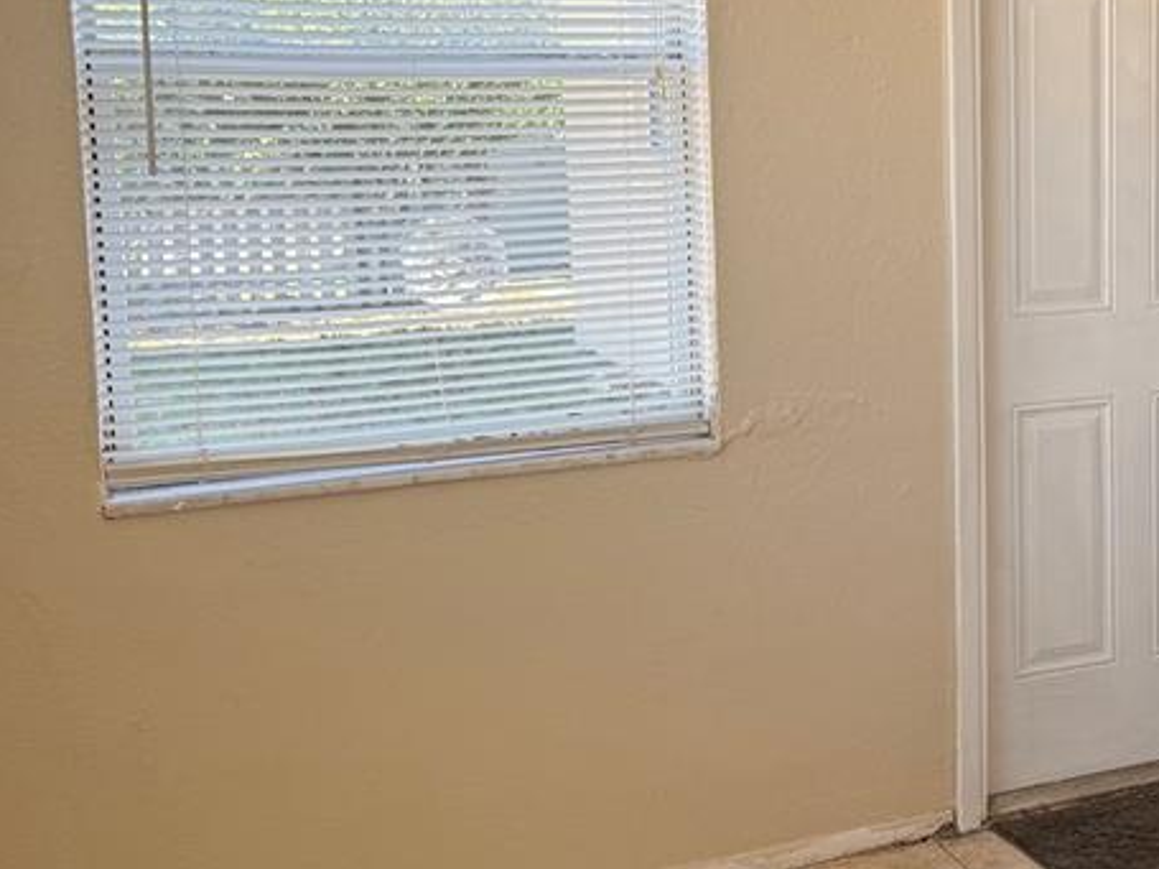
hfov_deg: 33.2
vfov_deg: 26.9
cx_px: 1095
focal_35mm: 54
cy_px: 301
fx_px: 1808
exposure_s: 1/243
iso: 100
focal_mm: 6.76
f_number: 1.78
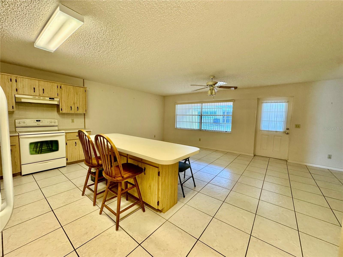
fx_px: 139
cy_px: 128
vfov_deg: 85.7
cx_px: 172
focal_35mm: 14
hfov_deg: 102.1
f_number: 2.2
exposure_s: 1/120
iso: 250
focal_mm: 2.22
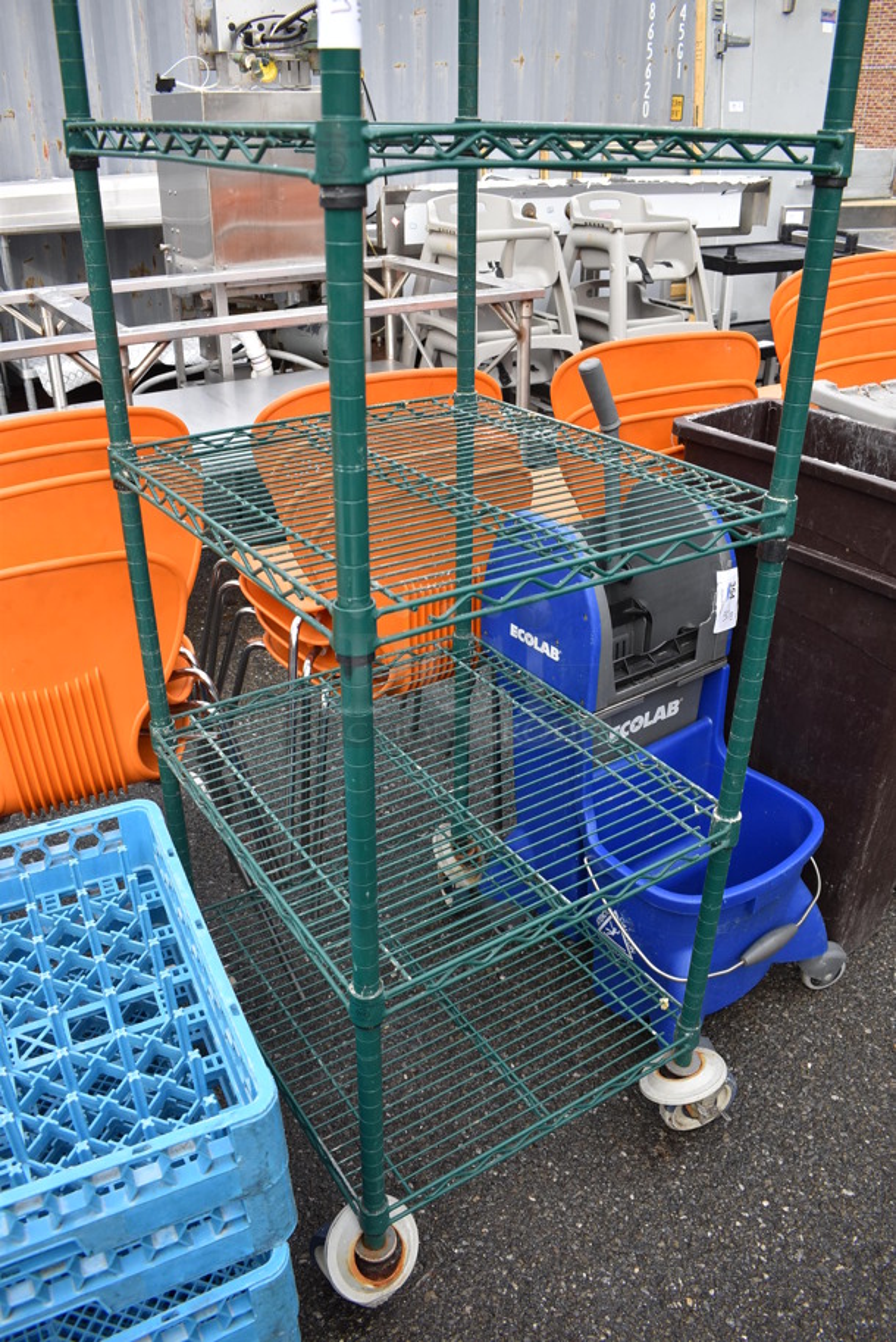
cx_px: 448
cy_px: 671
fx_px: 1006
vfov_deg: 67.3
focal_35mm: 27
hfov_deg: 48.0
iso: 200
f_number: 6.3
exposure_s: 1/160
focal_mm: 18
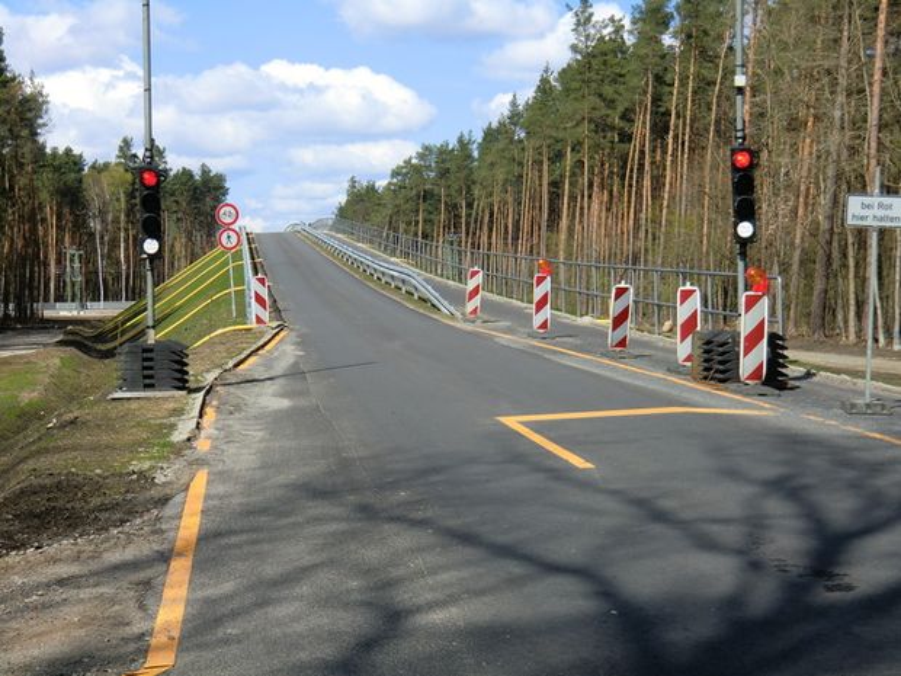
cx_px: 450
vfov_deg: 22.6
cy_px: 338
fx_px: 1692
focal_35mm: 65
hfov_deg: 29.8
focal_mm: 11.6
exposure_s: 1/400
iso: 64
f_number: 4.4
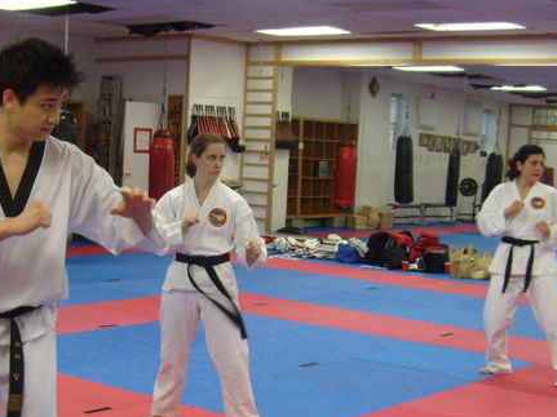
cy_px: 377
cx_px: 195
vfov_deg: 22.0
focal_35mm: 65
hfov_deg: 29.7
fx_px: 1046
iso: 200
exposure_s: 1/45
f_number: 2.8
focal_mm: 5.8
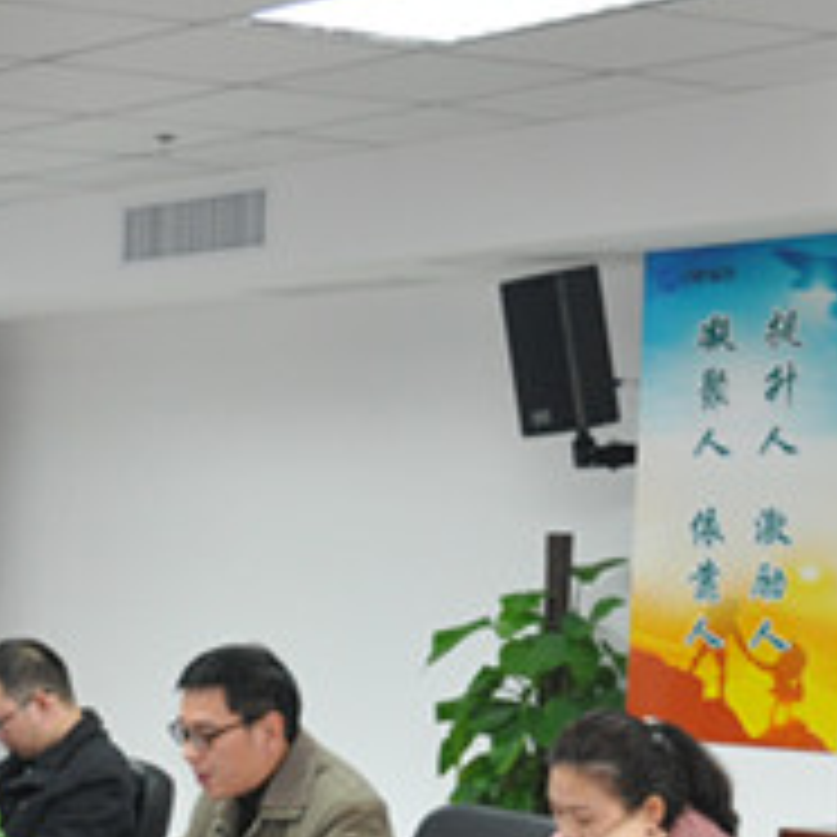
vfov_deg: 16.0
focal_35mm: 107
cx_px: -364
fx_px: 2927
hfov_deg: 15.2
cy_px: 808
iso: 800
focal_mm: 24
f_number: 3.8
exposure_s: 1/80
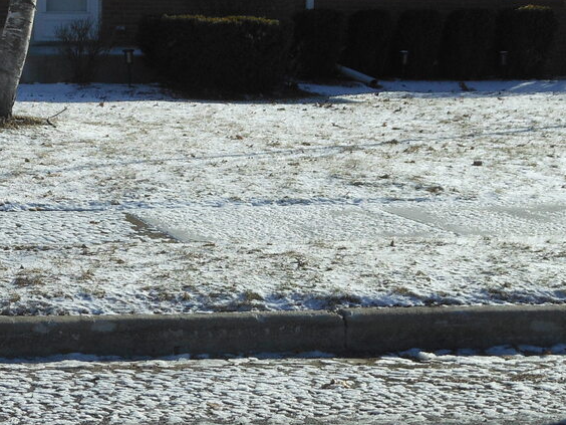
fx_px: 1586
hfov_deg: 19.8
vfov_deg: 15.1
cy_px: 54
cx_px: 46
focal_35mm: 97
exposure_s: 1/1000
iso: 80
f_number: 3.6
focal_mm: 6.8
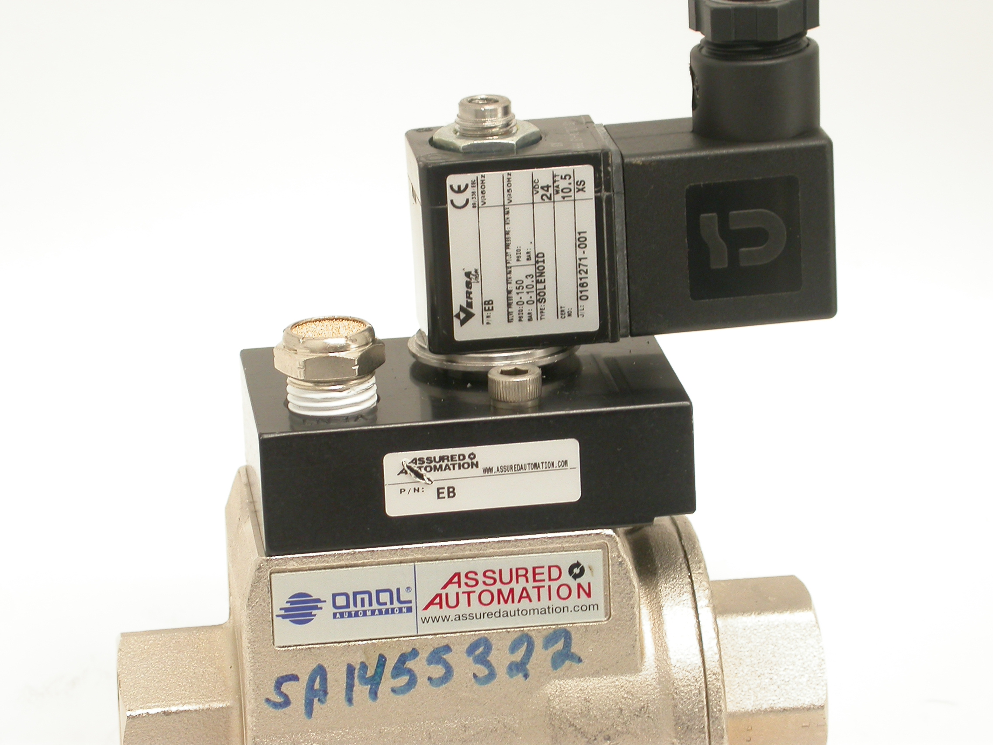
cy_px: 372
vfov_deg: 9.8
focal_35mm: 152
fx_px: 4360
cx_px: 496
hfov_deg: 13.0
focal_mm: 31.5
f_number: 5
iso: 100
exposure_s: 1/6.1
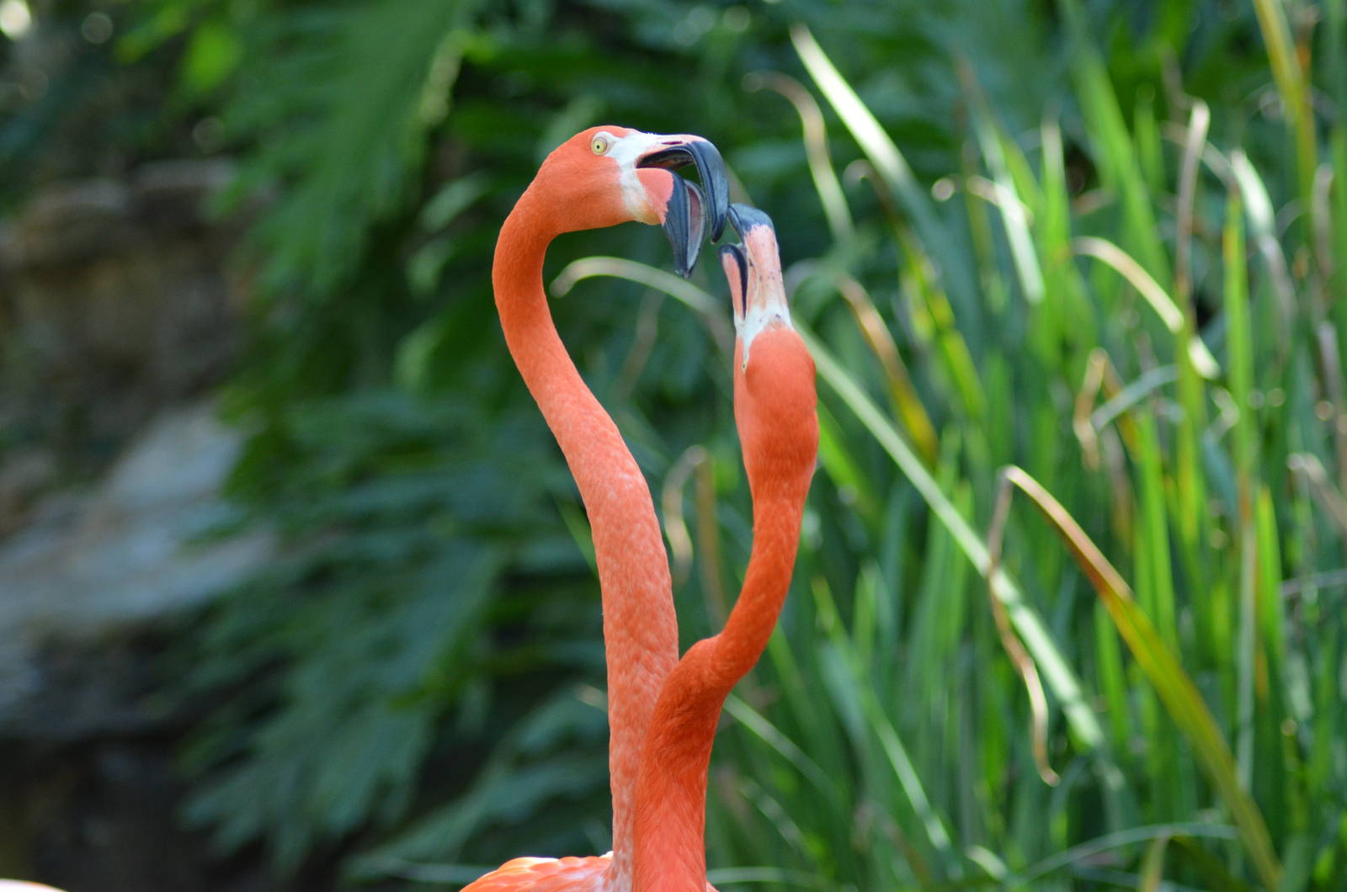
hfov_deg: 10.2
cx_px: 674
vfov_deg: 6.8
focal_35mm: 202
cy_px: 446
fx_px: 7562
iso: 1100
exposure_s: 1/500
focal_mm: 135
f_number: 4.2
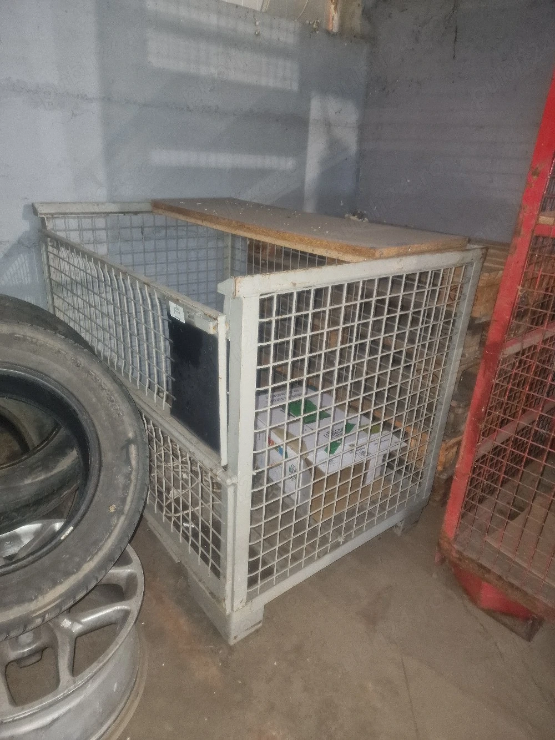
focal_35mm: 23
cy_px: 370
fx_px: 492
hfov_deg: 58.9
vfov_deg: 73.9
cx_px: 278
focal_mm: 6.4
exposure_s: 1/25
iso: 640
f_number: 1.8
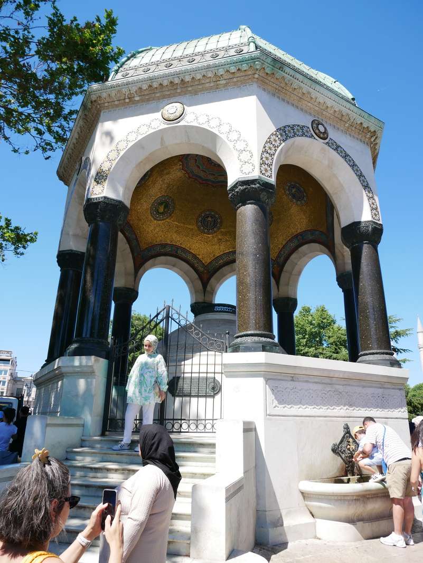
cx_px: 212
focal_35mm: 24
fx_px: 391
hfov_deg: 56.8
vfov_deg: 71.6
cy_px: 282
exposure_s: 1/400
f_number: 6.3
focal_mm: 12
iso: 200
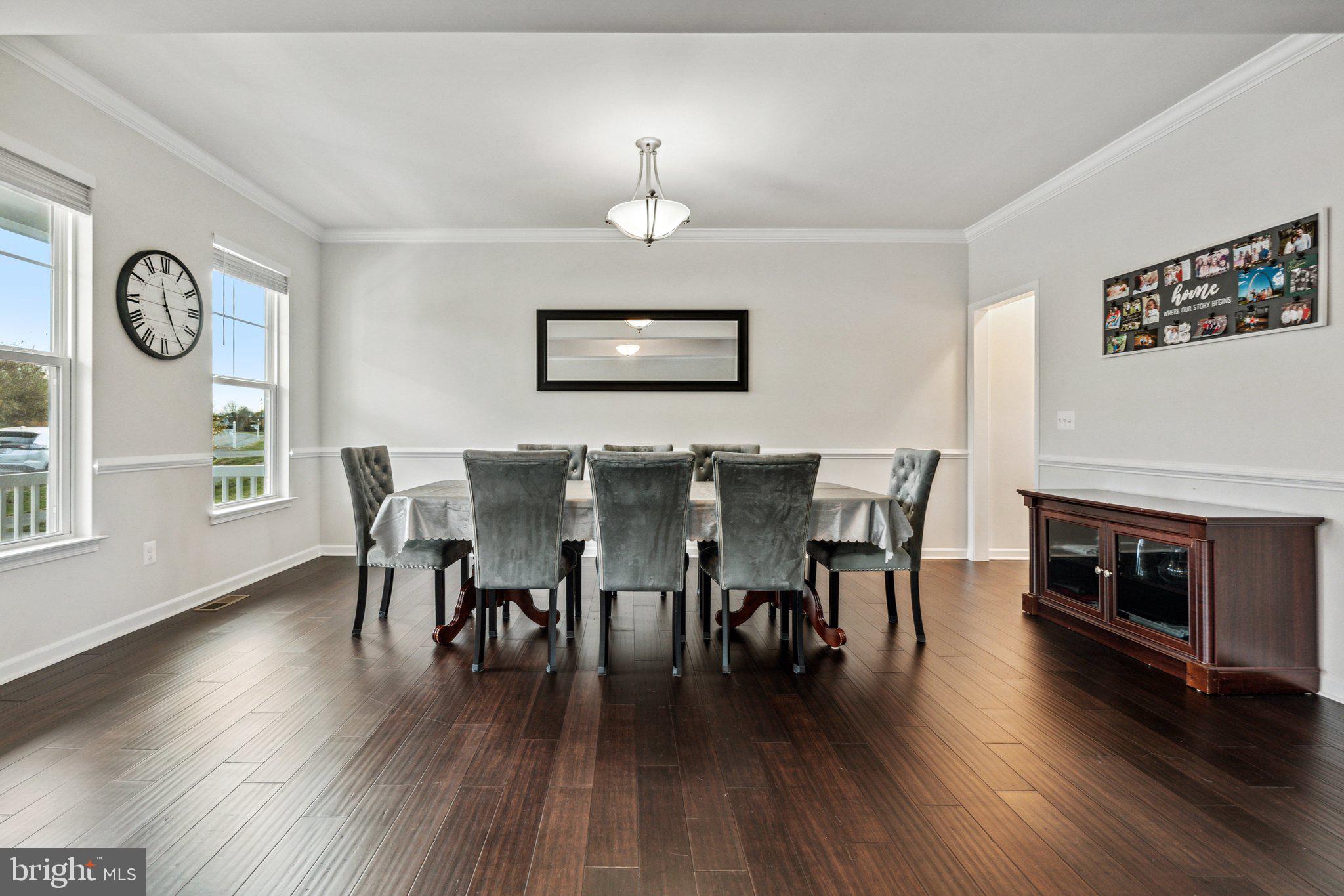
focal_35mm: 16
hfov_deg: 96.7
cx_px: 672
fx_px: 597
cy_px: 448
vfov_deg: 73.7
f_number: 7.1
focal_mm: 16
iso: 640
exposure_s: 1/20
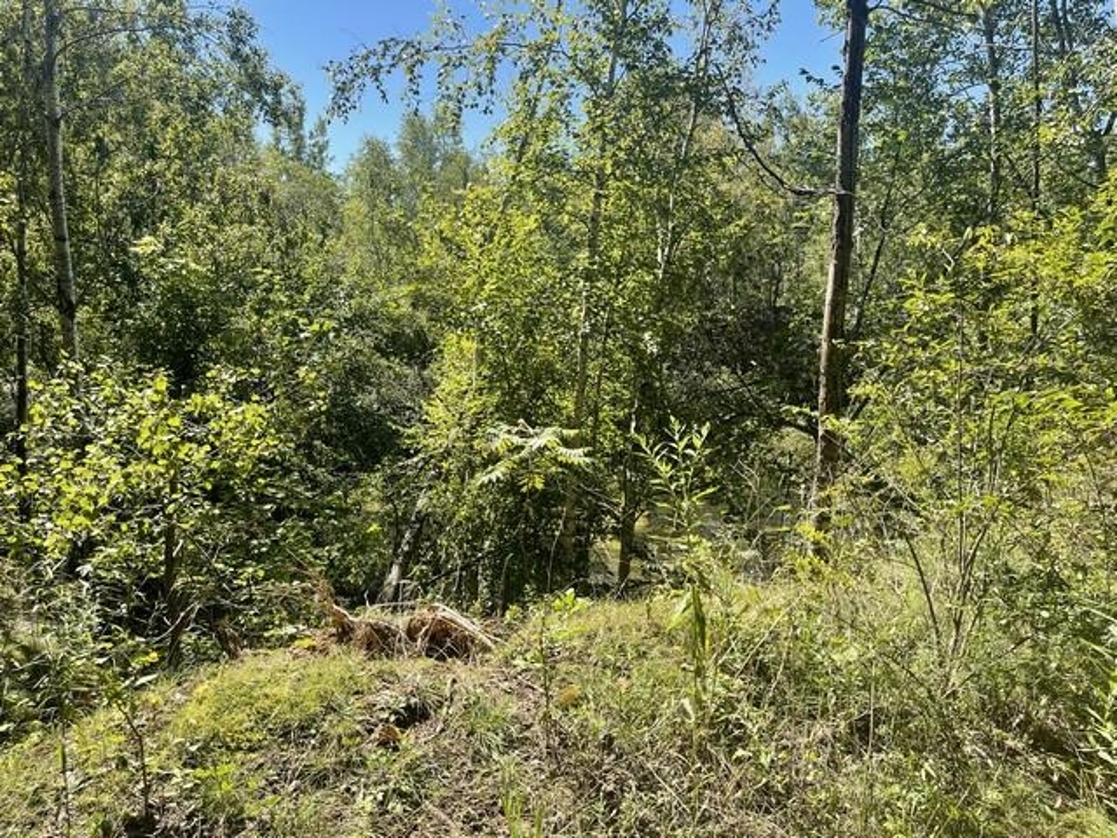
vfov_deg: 54.9
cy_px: 419
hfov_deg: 69.4
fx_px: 807
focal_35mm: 25
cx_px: 558
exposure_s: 1/1279
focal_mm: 5.1
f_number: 1.6
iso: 32
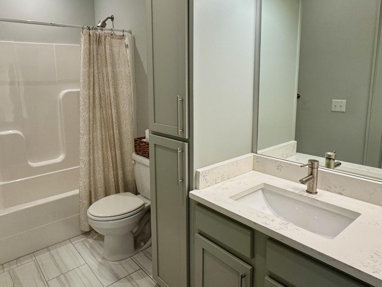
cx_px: 141
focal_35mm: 24
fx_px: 265
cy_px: 117
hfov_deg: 70.3
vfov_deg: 56.4
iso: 160
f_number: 2.2
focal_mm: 2.22
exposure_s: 1/120
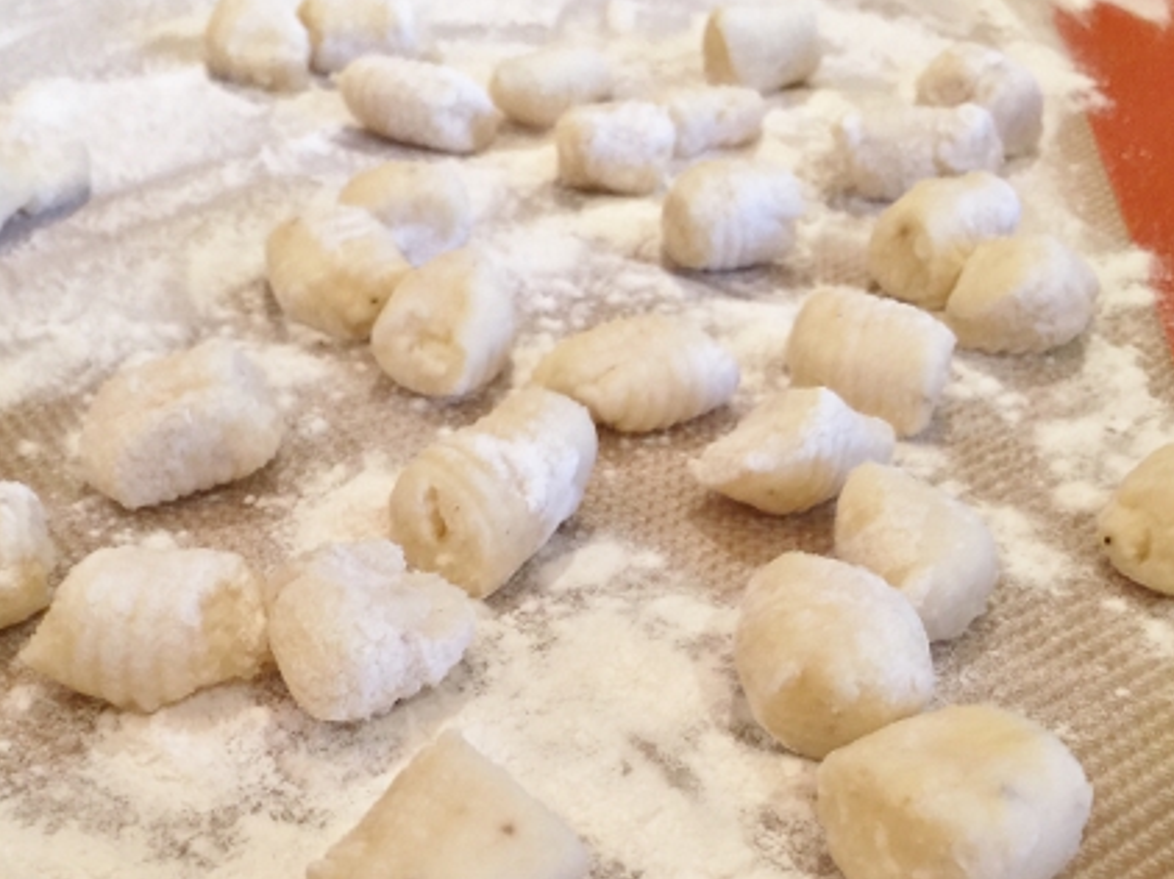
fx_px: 1491
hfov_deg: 42.7
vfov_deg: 32.6
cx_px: 465
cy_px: 579
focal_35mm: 44
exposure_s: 1/15
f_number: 2.2
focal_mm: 4.15
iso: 64
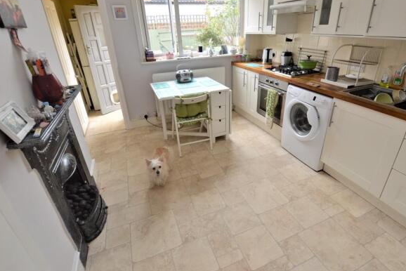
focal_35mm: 17
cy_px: 120
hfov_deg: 93.2
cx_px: 214
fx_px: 192
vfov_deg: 70.3
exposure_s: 1/100
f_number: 5
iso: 400
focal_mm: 10
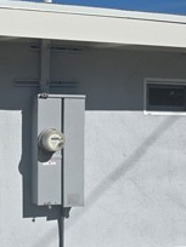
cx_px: -16
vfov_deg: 27.0
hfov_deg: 19.6
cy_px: 136
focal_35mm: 72
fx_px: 516
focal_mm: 6.3
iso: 50
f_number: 1.7
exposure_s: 1/7944
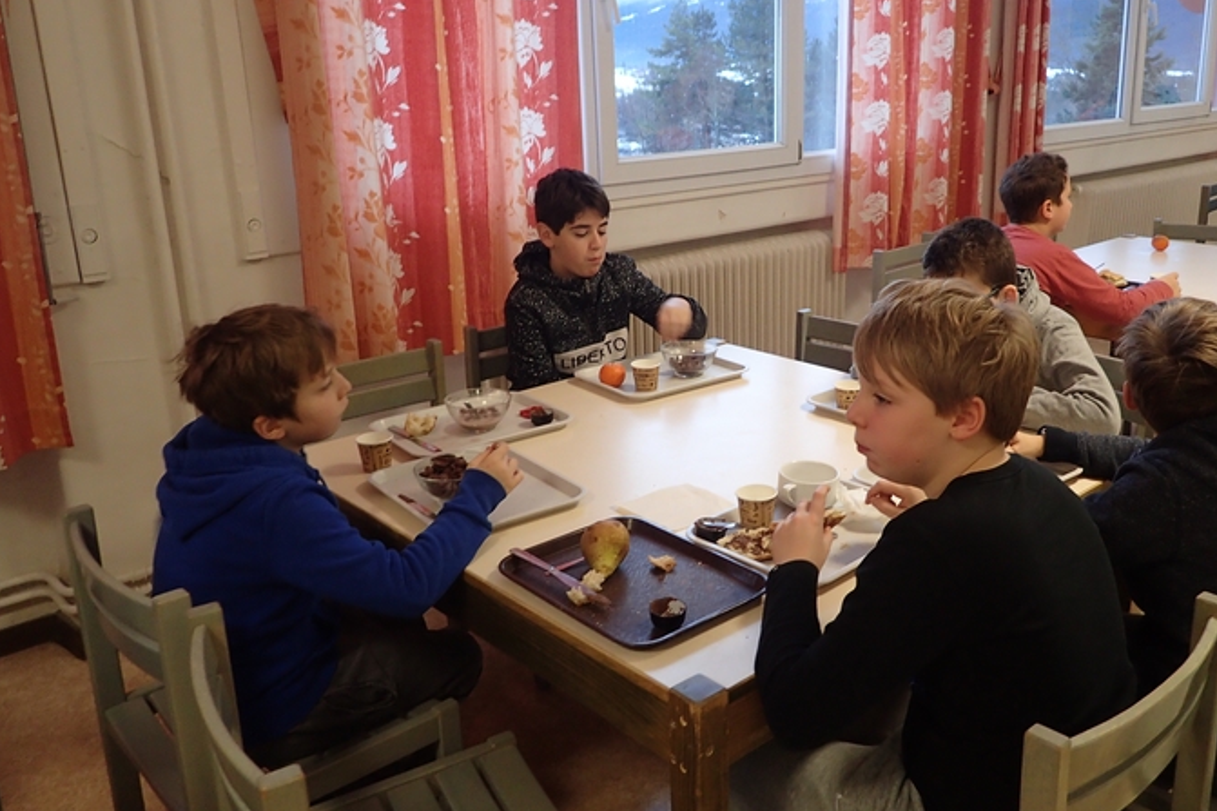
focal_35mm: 31
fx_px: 1048
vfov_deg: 42.3
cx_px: 706
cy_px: 381
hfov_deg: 60.0
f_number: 2
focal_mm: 4.5
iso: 200
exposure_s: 1/30
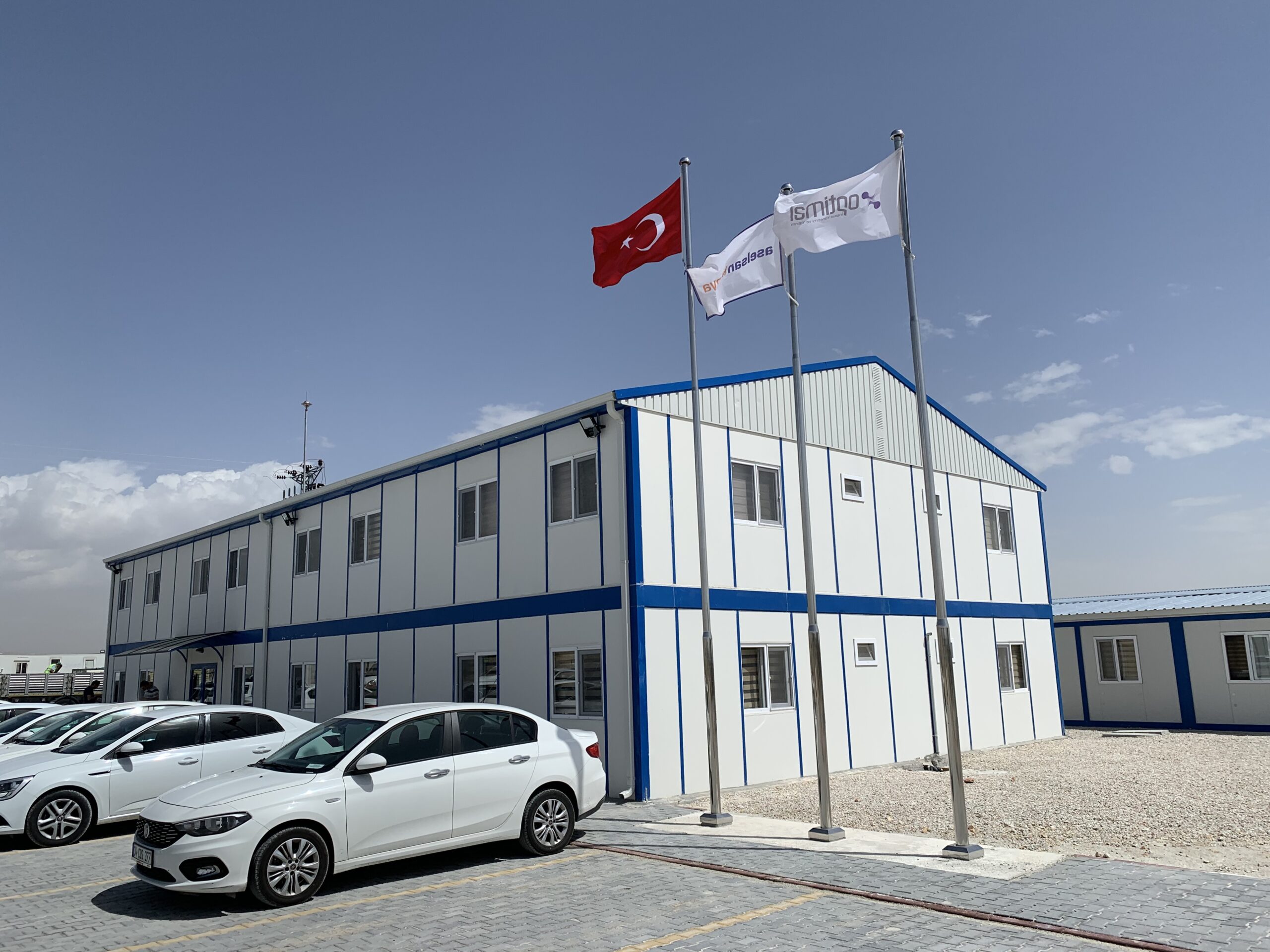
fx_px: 954
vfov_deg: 53.1
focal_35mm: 26
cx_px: 635
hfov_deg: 67.3
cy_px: 476
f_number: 1.8
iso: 25
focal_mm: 4.25
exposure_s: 1/5405
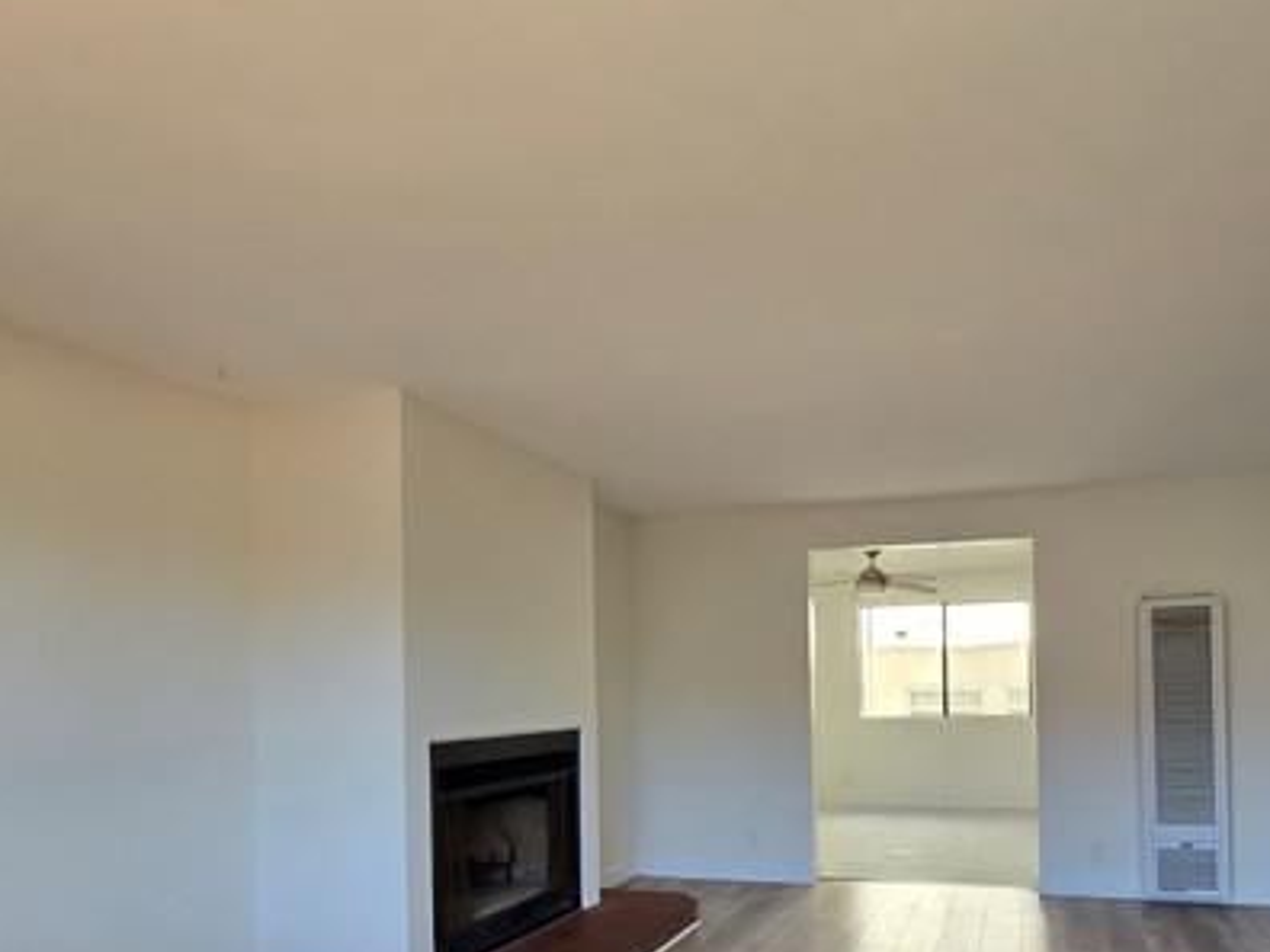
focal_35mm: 21
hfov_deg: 77.3
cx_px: 808
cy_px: 683
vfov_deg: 60.8
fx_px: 770
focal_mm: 2.2
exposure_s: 1/120
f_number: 2.2
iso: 64
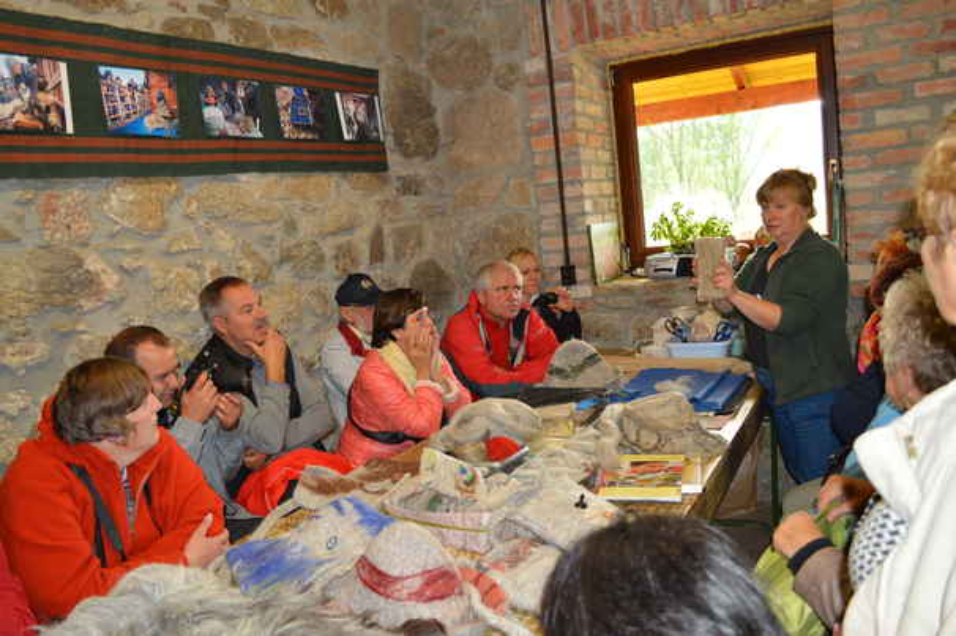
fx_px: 716
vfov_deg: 47.9
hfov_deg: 67.4
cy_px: 318
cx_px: 478
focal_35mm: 27
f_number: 4
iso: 400
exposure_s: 1/80
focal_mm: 18
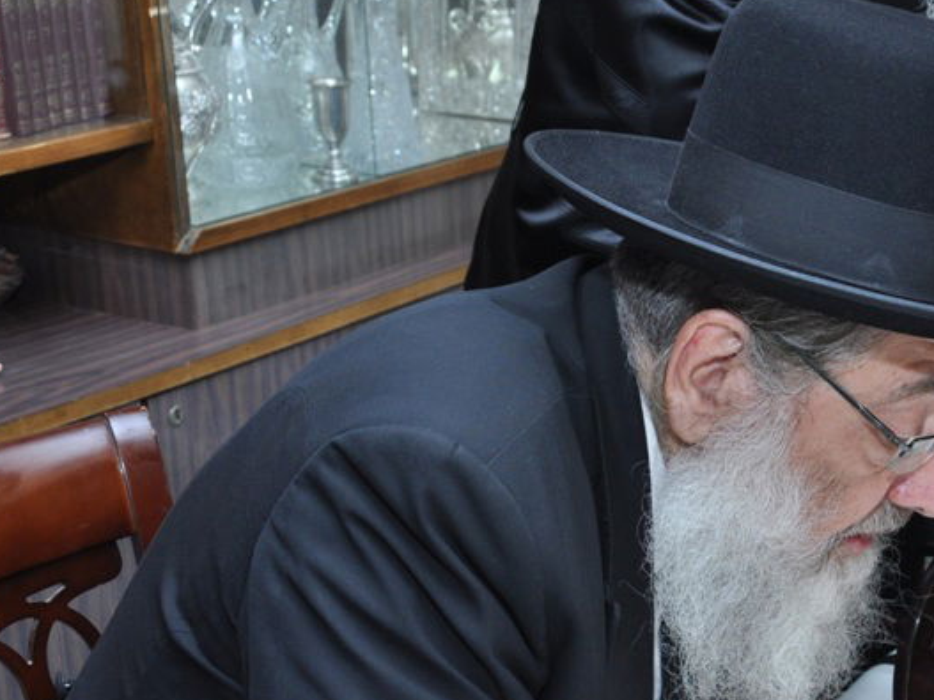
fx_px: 1886
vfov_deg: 20.9
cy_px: 521
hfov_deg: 27.0
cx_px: 799
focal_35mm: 70
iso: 400
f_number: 6.3
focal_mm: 25
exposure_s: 1/80
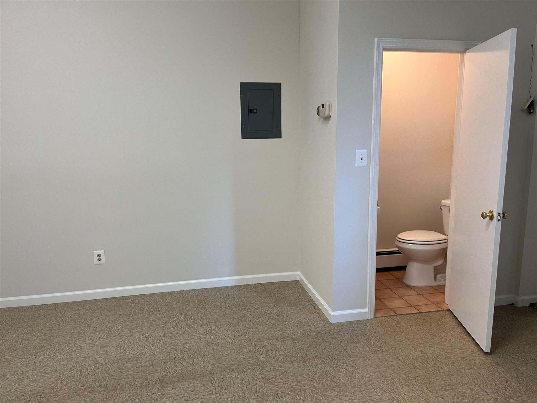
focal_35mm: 26
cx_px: 268
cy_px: 202
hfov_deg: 67.3
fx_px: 403
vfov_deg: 53.1
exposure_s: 1/60
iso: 100
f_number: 1.6
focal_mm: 5.1
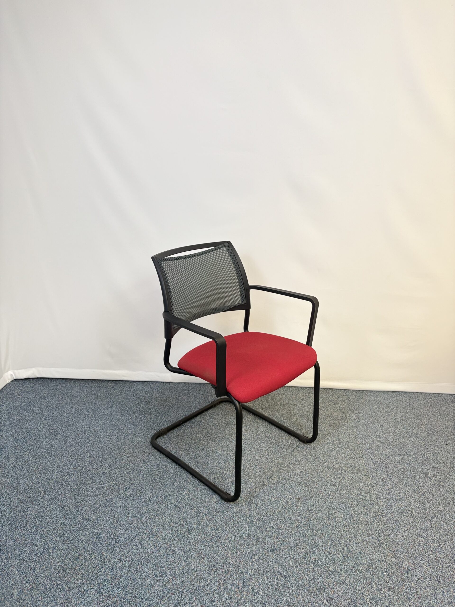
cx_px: 228
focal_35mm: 26
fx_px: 456
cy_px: 304
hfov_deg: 53.1
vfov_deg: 67.3
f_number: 1.6
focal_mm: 5.96
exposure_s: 1/79
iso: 125
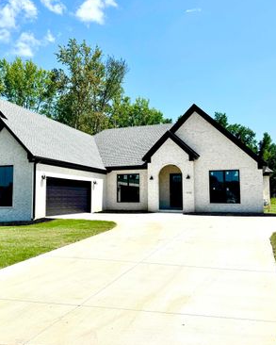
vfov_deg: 55.6
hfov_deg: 45.6
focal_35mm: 32
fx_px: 327
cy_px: 171
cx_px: 115
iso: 80
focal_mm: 6.76
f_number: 1.78
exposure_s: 1/9009
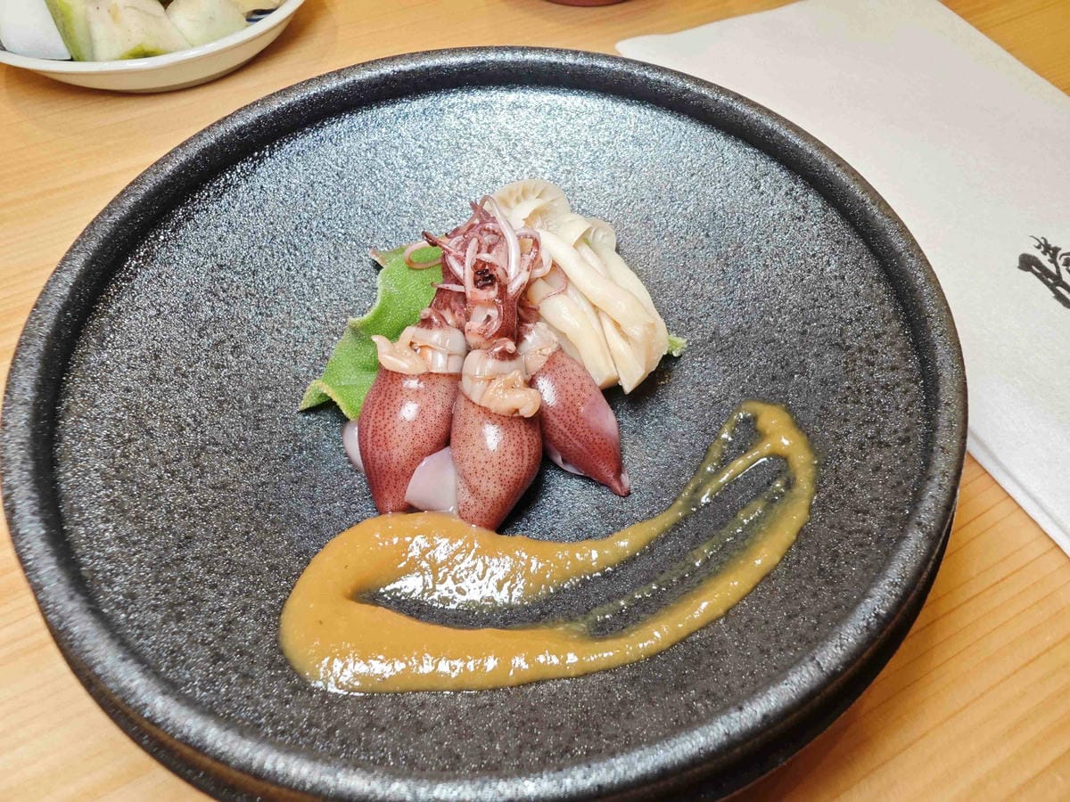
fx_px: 711
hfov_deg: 73.9
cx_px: 535
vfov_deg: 58.9
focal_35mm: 23
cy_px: 401
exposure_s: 1/120
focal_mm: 2.03
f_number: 1.8
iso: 64
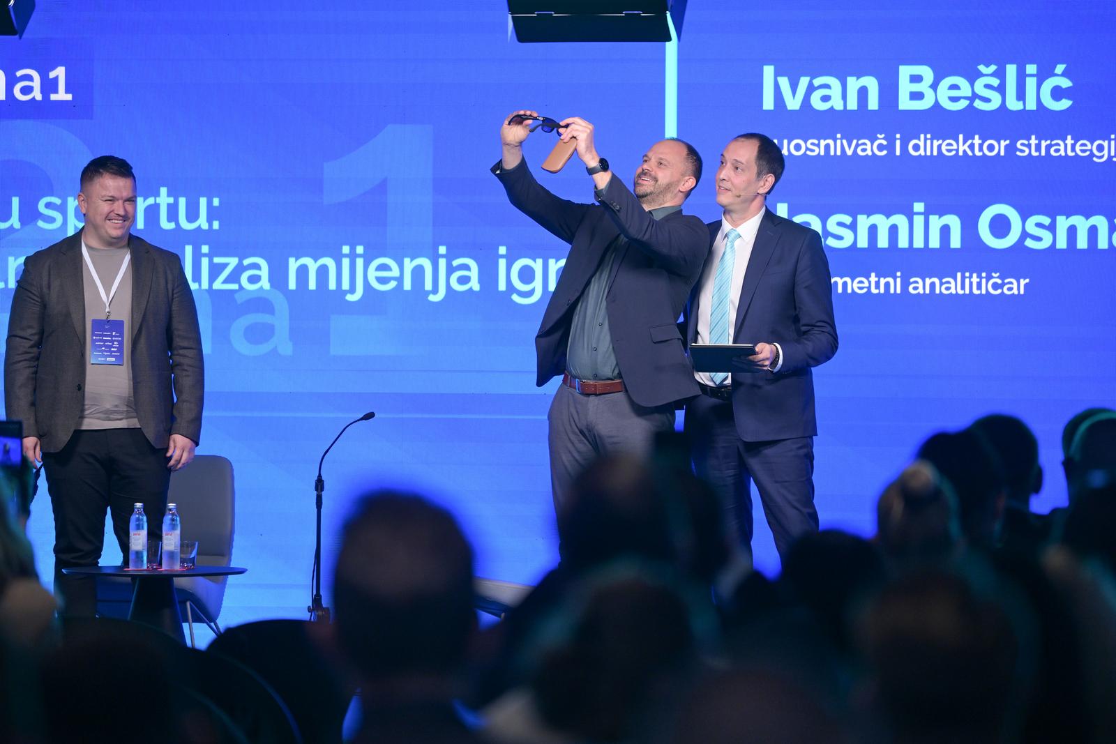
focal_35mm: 200
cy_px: 372
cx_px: 558
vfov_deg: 6.9
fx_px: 6200
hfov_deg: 10.3
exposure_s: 1/200
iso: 1600
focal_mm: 200
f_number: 2.8
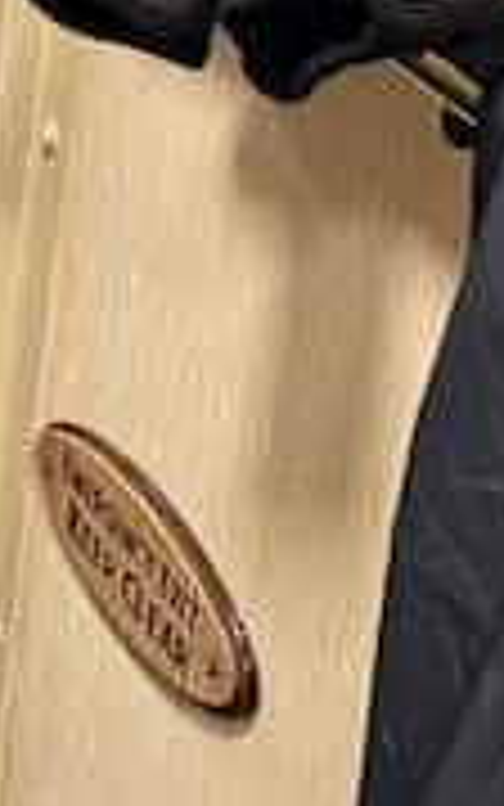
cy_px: -475
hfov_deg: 8.0
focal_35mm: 128
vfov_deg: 14.9
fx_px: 2811
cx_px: -1228
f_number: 1.8
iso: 320
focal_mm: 6.8
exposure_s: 1/60
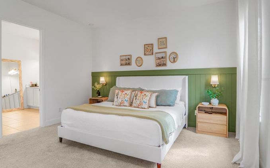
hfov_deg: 88.0
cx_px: 137
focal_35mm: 19
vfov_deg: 62.2
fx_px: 140
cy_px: 79
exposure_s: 1/40
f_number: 2.2
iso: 100
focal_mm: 12
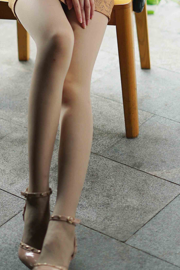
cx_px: 39
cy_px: 71
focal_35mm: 102
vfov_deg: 19.9
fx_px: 764
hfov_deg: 13.4
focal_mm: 50
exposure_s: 1/500
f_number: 1.8
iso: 200
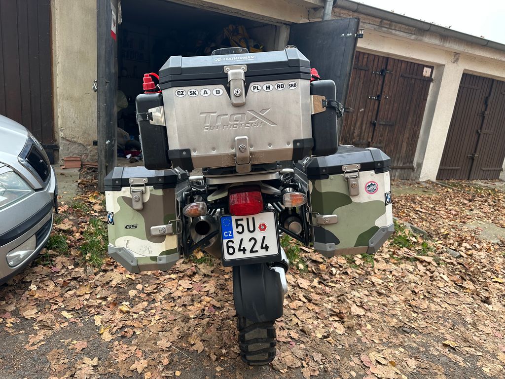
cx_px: 252
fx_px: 350
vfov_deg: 56.8
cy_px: 190
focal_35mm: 24
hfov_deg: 71.6
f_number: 1.78
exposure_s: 1/121
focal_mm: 6.86
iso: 64
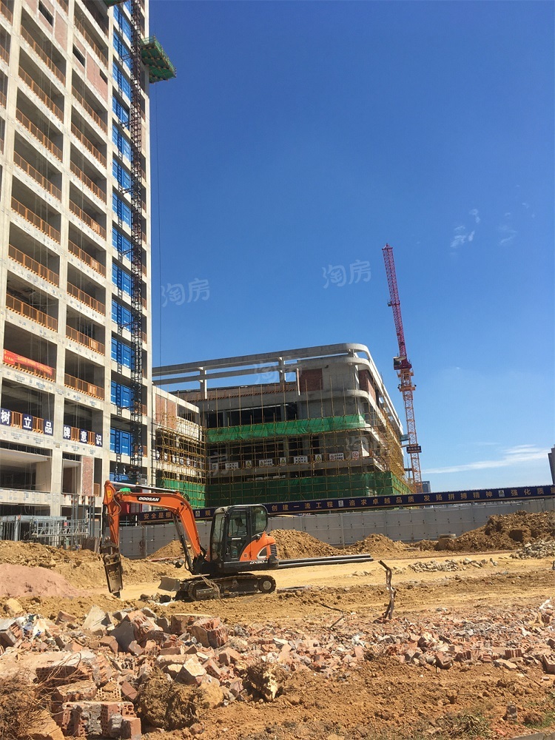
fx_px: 620
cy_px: 370
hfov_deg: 48.2
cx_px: 278
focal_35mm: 29
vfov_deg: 61.7
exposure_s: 1/1709
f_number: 2.2
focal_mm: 4.15
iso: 25
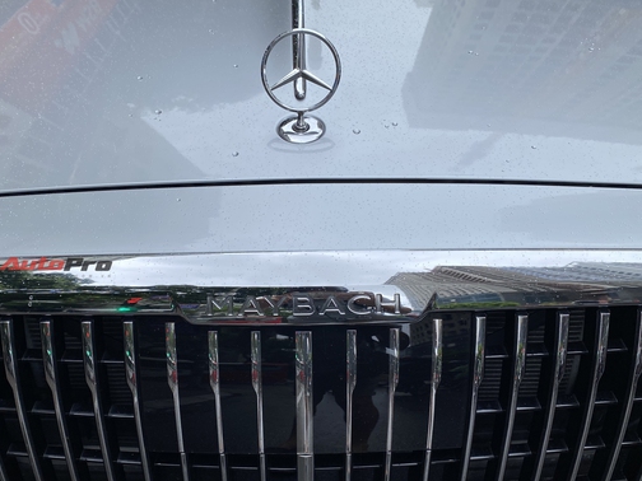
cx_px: 290
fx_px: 612
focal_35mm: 33
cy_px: 277
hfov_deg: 55.3
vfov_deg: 42.8
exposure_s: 1/1043
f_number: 1.8
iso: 32
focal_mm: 4.25
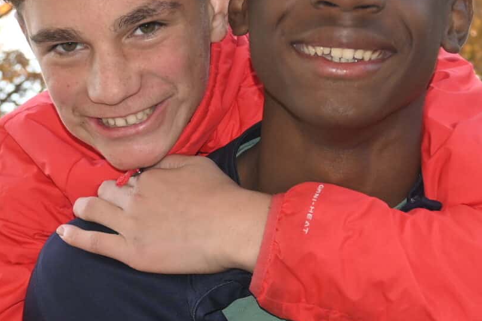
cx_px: 209
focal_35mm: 110
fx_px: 1467
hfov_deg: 18.7
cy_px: 128
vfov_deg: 12.5
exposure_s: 1/200
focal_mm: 23
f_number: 4.2
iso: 180
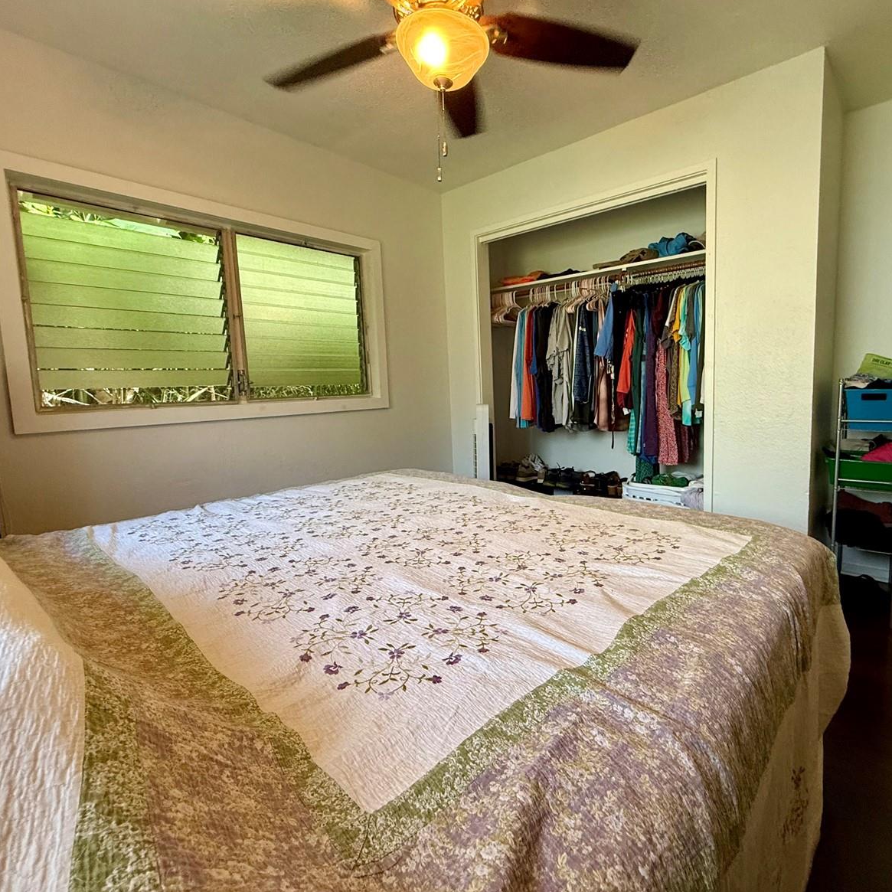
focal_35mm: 17
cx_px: 501
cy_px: 435
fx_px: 496
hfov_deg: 83.6
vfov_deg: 84.0
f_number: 2.2
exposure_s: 1/60
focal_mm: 2.22
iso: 320
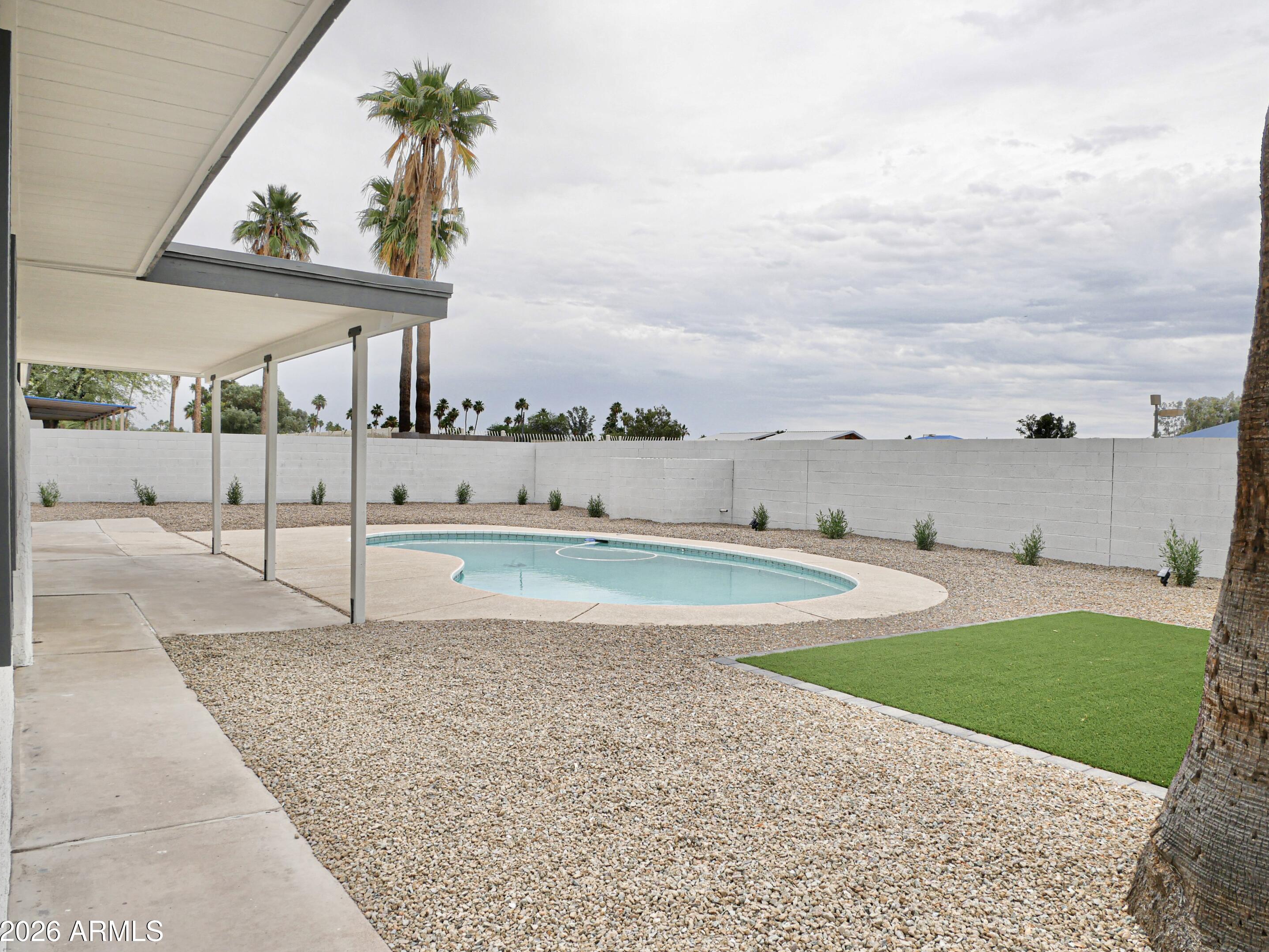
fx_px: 917
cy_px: 481
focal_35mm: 25
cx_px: 658
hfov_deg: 69.3
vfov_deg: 54.9
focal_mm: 12
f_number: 8
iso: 200
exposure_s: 1/640
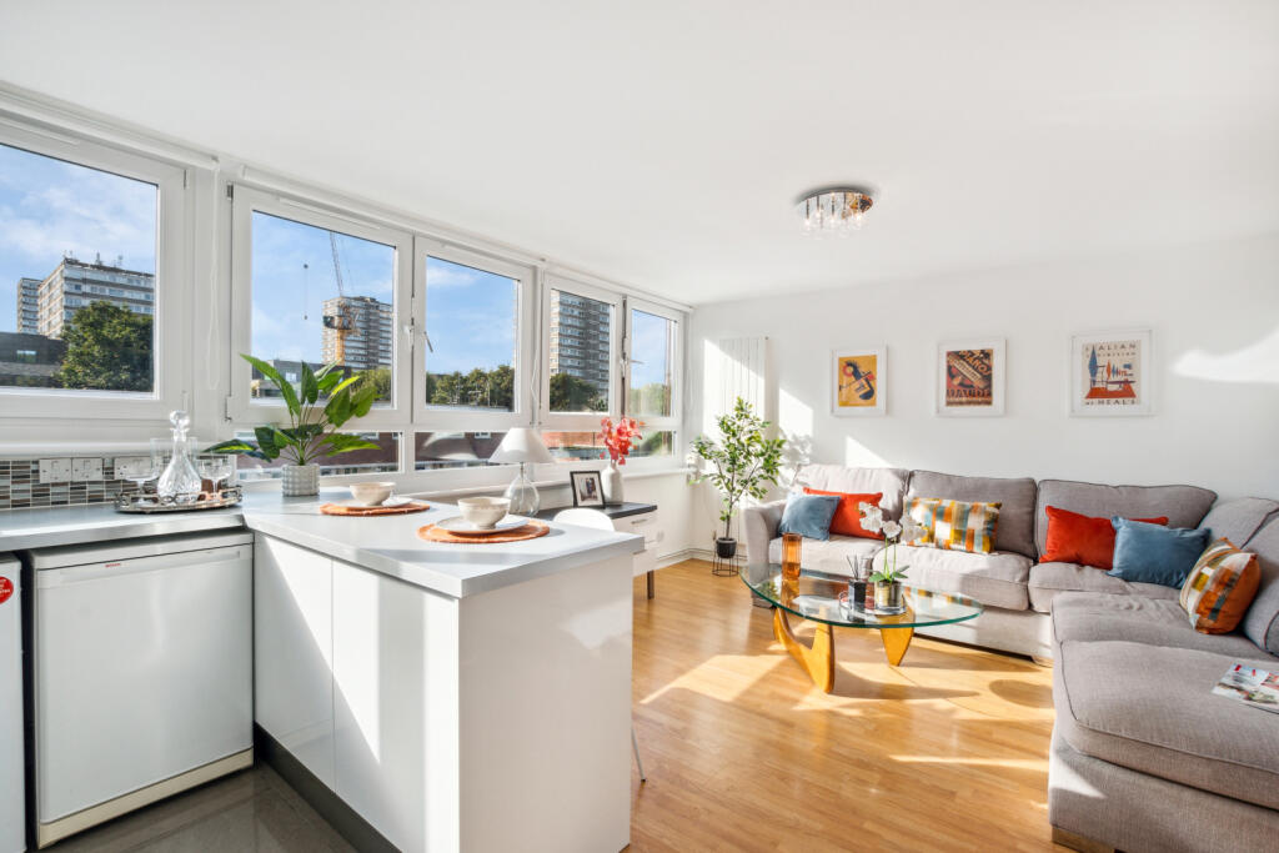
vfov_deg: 77.3
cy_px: 426
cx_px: 640
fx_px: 533
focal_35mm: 15
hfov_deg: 100.4
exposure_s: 1/160
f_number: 11
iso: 400
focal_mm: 10
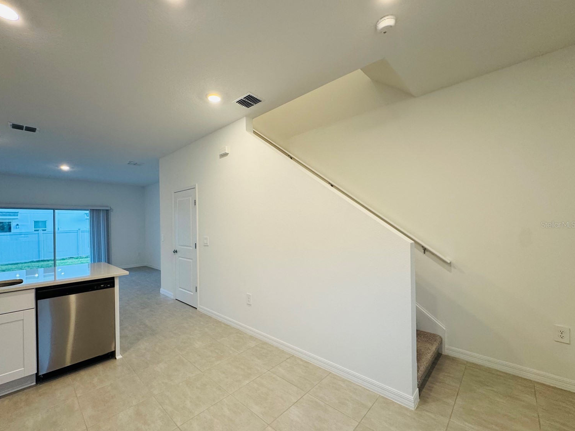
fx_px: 249
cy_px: 224
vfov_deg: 81.7
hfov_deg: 98.0
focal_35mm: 15
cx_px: 269
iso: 160
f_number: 2.2
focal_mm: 2.22
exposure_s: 1/120
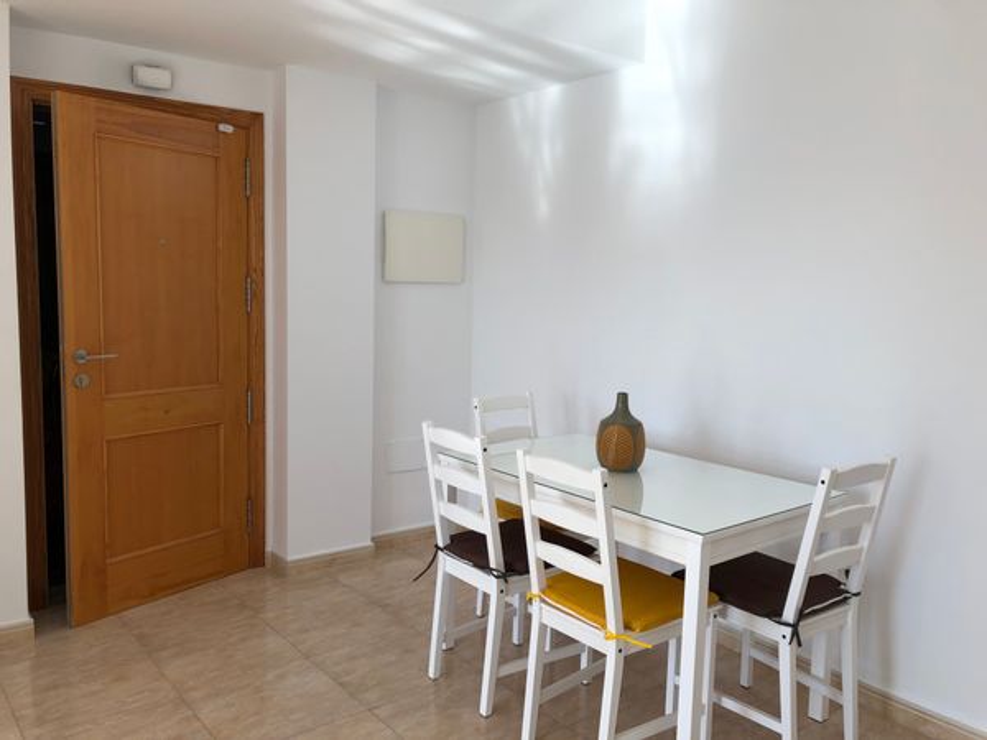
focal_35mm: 28
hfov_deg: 63.4
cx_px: 494
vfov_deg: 49.7
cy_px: 370
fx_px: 798
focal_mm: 3.99
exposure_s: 1/273
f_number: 1.8
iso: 20
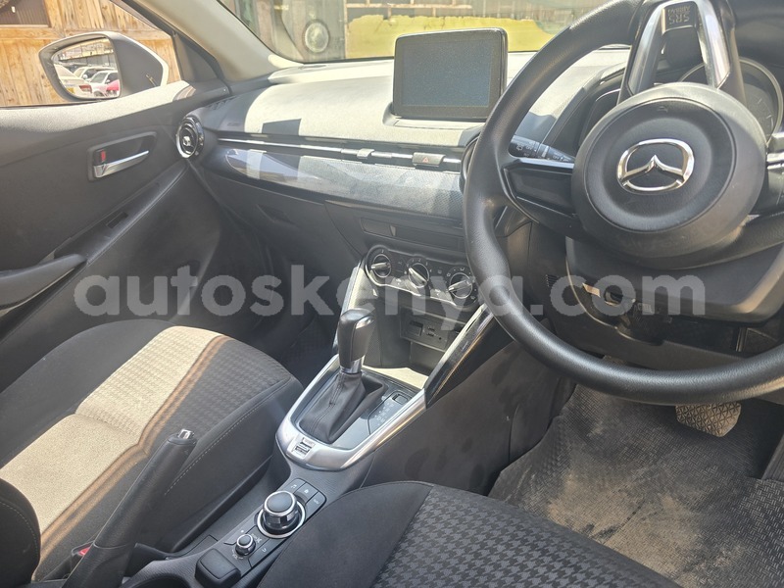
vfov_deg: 58.9
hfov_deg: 73.9
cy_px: 294
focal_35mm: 23
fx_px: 521
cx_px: 392
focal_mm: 6.3
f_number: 1.7
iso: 80
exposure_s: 1/180
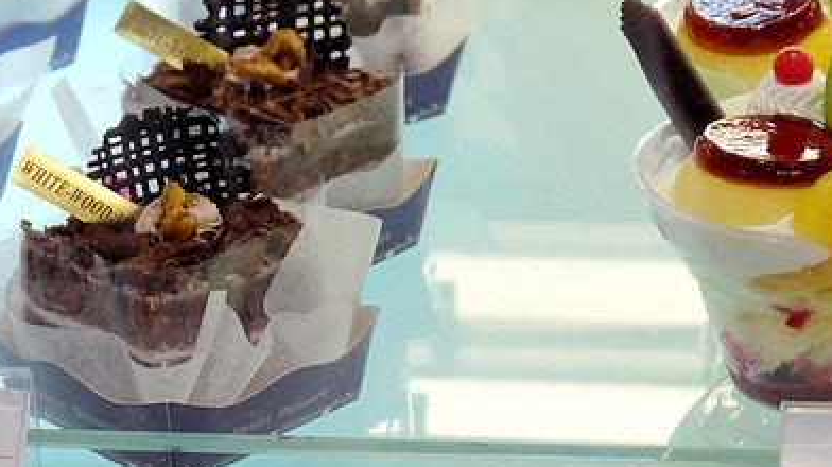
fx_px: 3925
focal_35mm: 178
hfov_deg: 12.1
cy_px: 31
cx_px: 522
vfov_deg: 6.8
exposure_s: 1/60
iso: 800
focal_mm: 43.4
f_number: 5.6
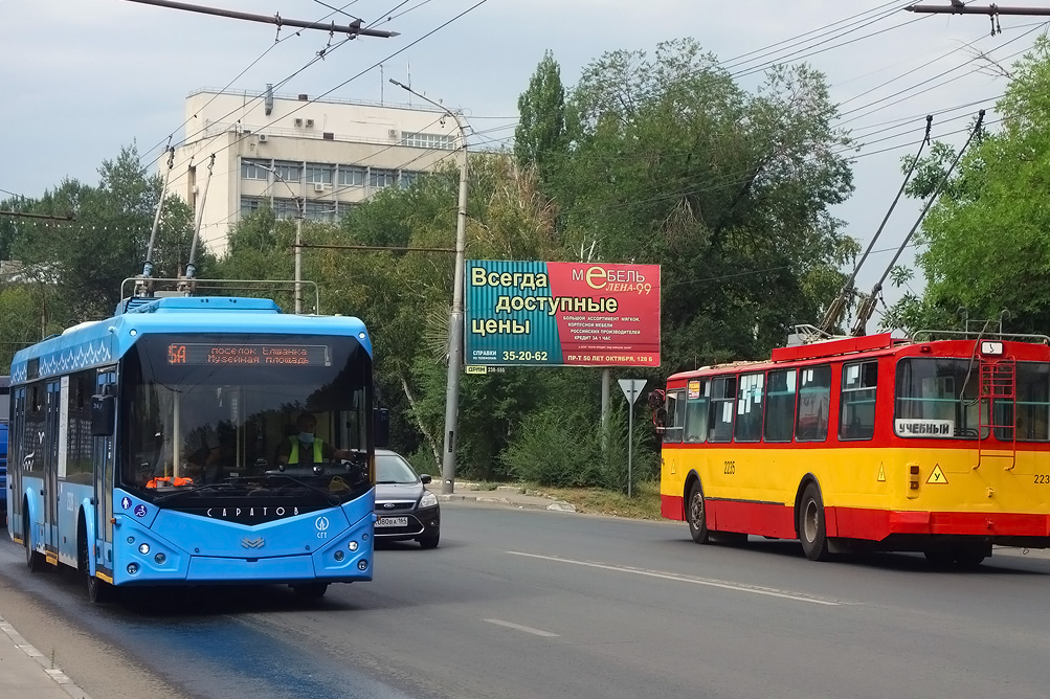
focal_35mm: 79
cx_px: 597
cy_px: 297
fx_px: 2303
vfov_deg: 17.3
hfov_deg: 25.7
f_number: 4.5
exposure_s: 1/500
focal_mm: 24.4
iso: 125
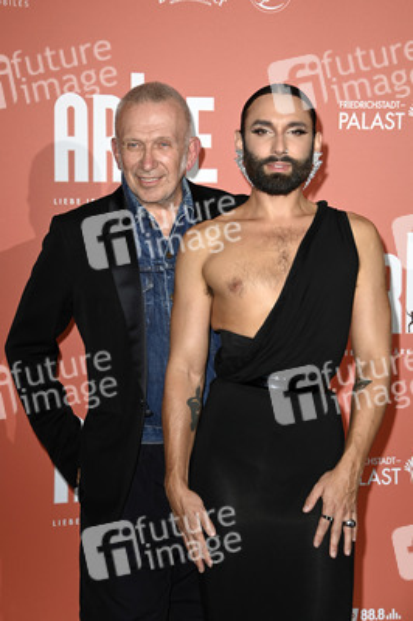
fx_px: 1413
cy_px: 310
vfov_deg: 24.8
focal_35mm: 82
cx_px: 206
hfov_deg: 16.6
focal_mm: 82
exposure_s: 1/200
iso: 640
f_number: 5.6
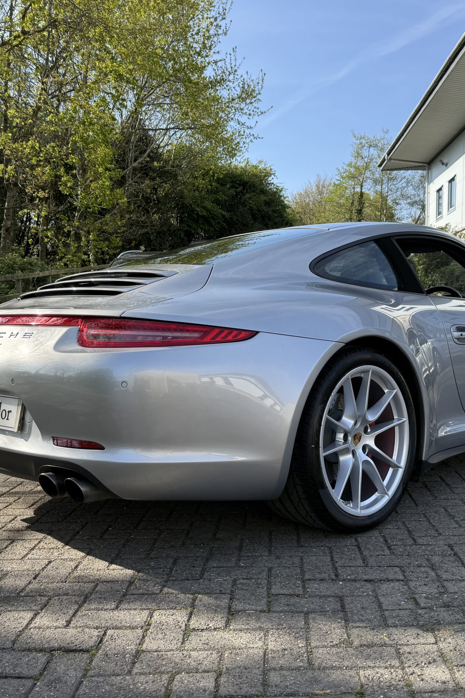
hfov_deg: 38.7
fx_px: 659
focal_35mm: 34
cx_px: 278
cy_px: 350
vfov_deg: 55.8
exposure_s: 1/2232
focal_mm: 6.76
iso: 100
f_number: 1.78
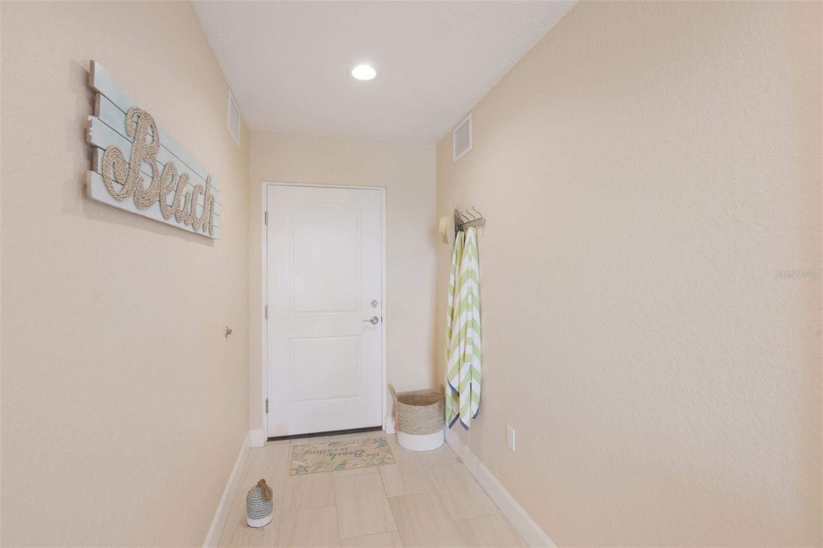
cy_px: 274
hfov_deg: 96.7
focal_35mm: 16
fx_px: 366
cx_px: 412
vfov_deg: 73.7
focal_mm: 16
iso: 400
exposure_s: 1/15
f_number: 8
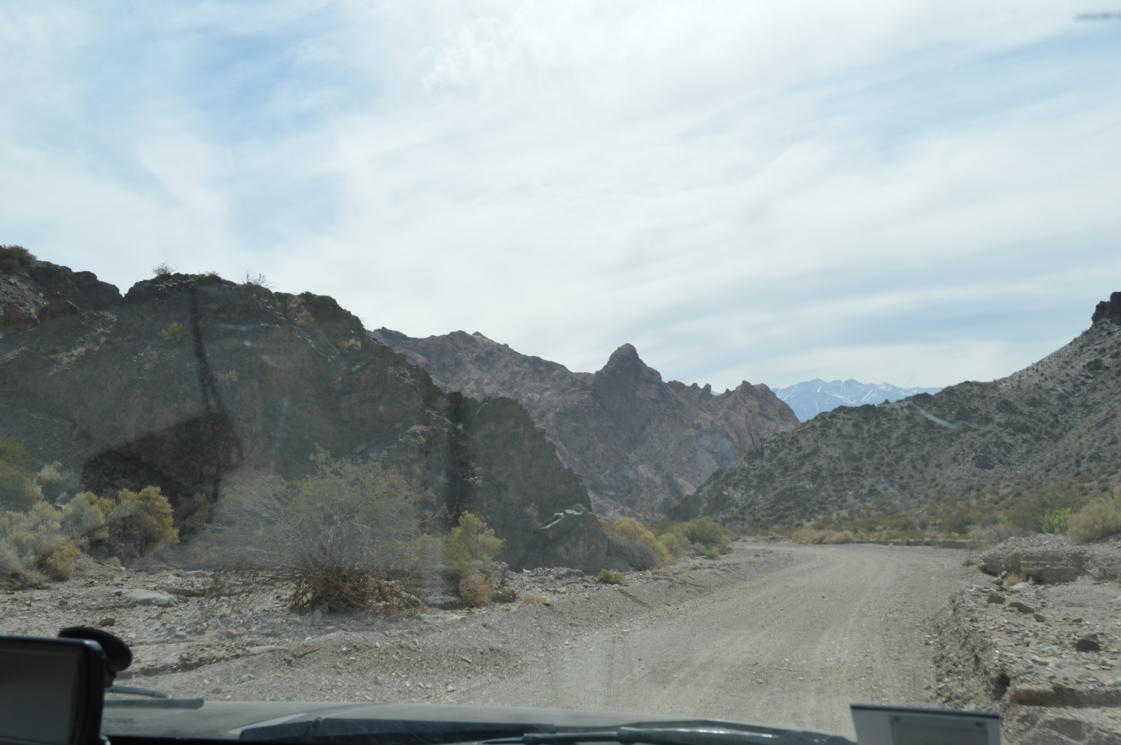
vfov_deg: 36.8
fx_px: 1120
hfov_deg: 53.2
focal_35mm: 36
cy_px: 372
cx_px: 560
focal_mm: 24
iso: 100
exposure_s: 1/320
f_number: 9
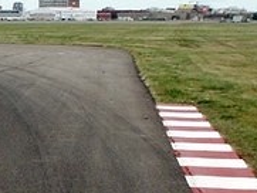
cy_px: 175
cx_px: -143
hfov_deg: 14.3
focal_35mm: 128
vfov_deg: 11.5
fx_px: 951
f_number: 8
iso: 100
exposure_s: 1/180
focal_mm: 7.65
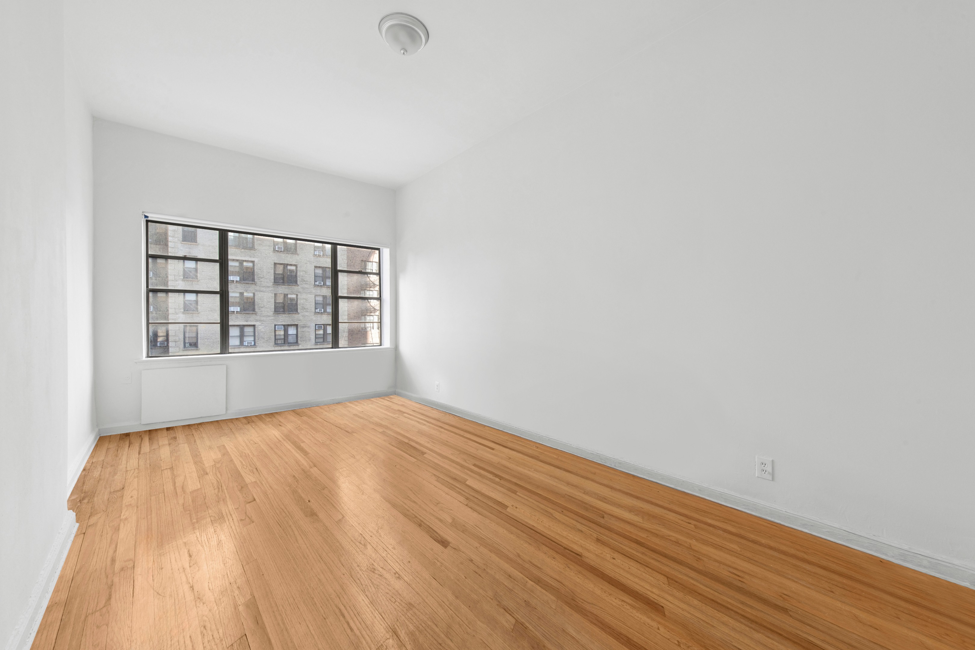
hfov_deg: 104.3
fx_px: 379
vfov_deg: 81.2
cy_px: 325
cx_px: 488
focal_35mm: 14
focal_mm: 14
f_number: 13
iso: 125
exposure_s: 1/3.33
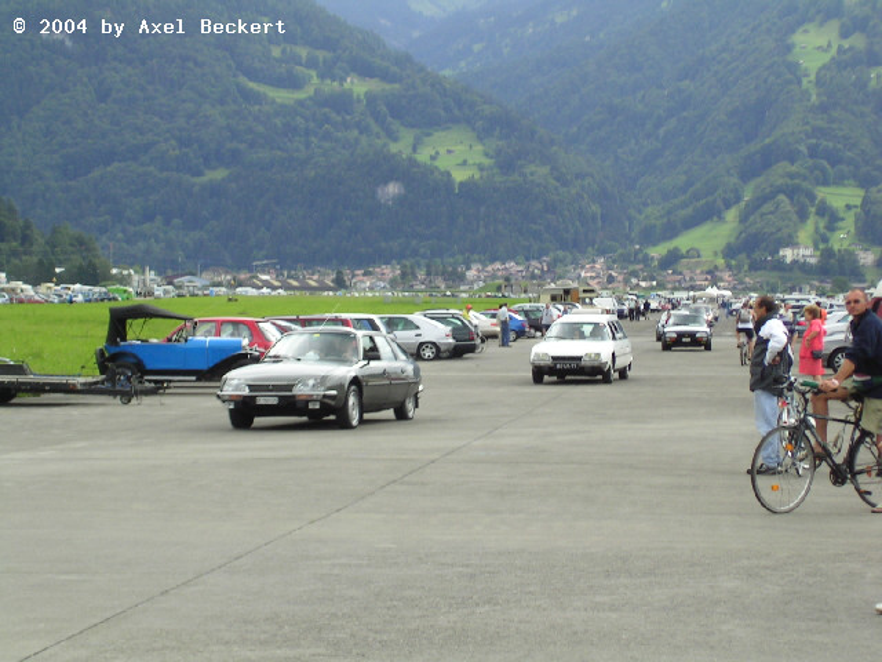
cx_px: 441
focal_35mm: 108
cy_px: 331
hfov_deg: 18.2
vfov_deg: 13.7
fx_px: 2752
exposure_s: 1/154
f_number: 4.9
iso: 54
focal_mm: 16.8
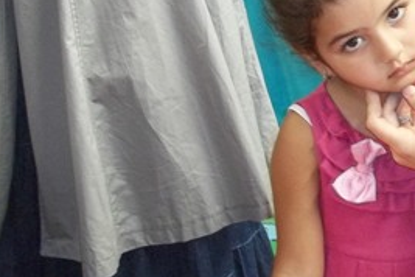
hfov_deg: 17.4
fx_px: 1291
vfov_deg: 12.2
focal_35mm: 112
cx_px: 508
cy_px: 36
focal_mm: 6.5
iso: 160
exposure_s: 1/60
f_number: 3.1
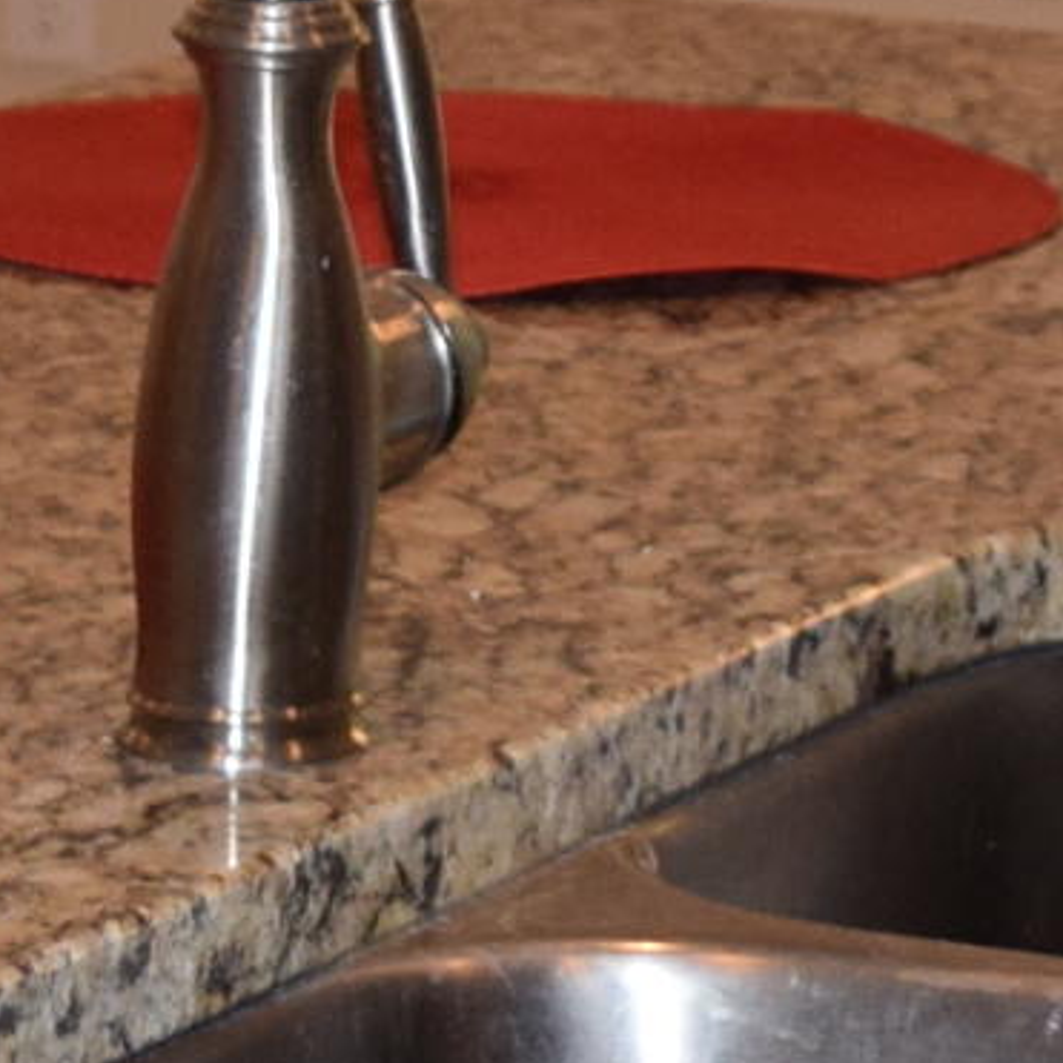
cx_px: 1501
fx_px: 10368
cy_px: -1395
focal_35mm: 298
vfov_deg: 5.7
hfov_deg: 5.8
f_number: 5.6
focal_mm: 29
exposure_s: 1/125
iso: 640
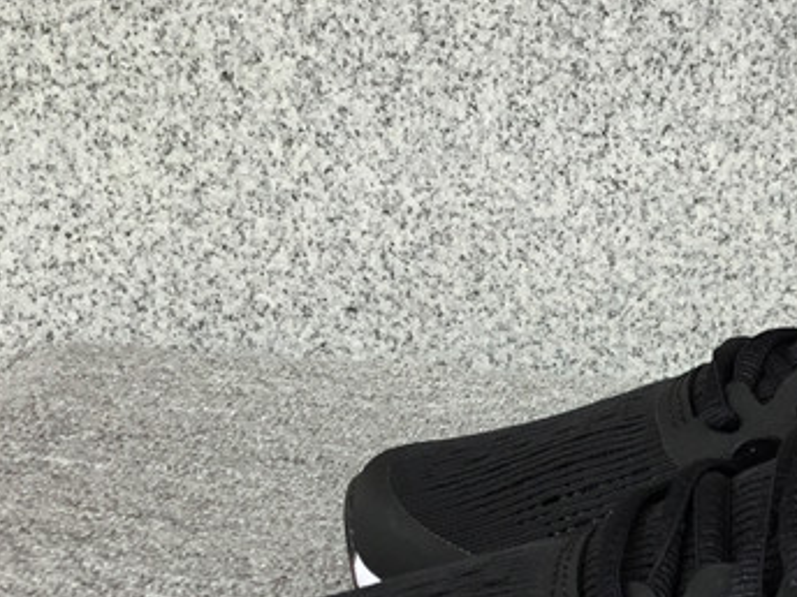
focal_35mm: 81
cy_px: 684
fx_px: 1865
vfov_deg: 17.5
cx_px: 985
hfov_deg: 22.1
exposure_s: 1/304
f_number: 2.4
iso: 25
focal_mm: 3.3
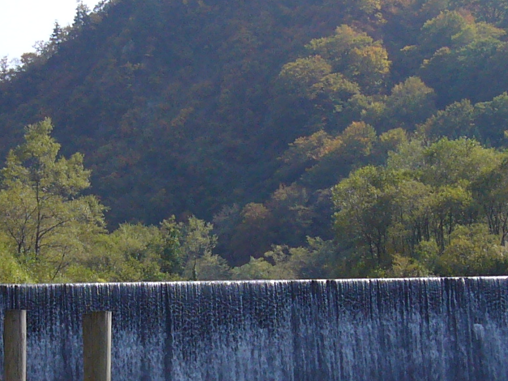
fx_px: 1703
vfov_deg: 12.7
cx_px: 185
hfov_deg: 16.9
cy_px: 333
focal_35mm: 116
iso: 80
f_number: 6.3
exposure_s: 1/200
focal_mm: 5.2
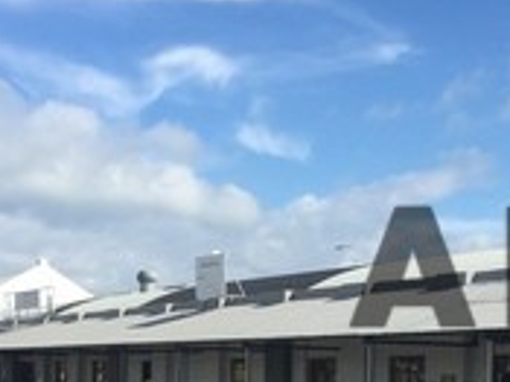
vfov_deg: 17.1
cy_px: 427
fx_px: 1222
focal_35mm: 83
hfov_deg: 23.6
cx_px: 286
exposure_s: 1/2326
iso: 32
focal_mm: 4.15
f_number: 2.2
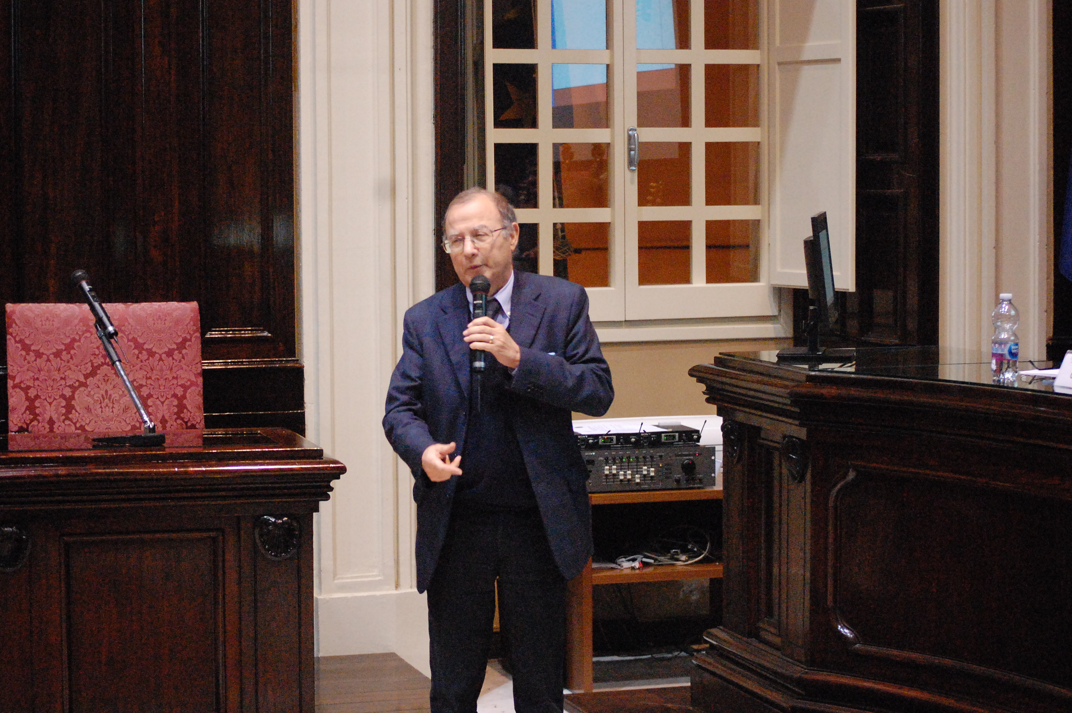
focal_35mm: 82
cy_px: 356
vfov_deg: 16.5
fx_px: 2454
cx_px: 536
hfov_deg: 24.6
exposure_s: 1/50
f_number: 4
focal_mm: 55
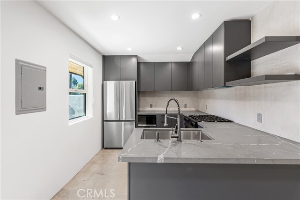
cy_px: 100
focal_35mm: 16
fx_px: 133
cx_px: 150
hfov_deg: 96.7
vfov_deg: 73.8
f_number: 8
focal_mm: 16
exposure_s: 1.3
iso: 100
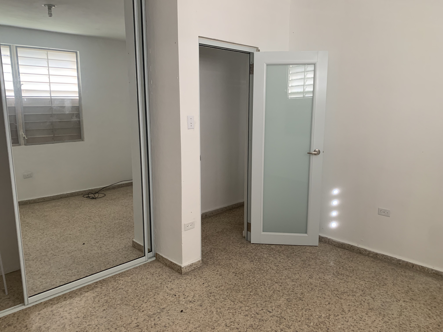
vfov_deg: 53.1
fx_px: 333
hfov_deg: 67.3
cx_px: 222
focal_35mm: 26
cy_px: 166
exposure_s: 1/60
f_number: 1.8
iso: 160
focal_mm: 4.25
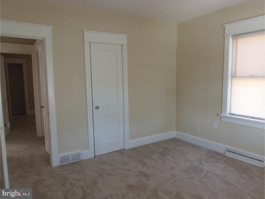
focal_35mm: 24
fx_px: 184
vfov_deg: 56.8
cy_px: 100
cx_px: 132
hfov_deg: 71.6
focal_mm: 4.3
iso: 100
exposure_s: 1/30
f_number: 2.9
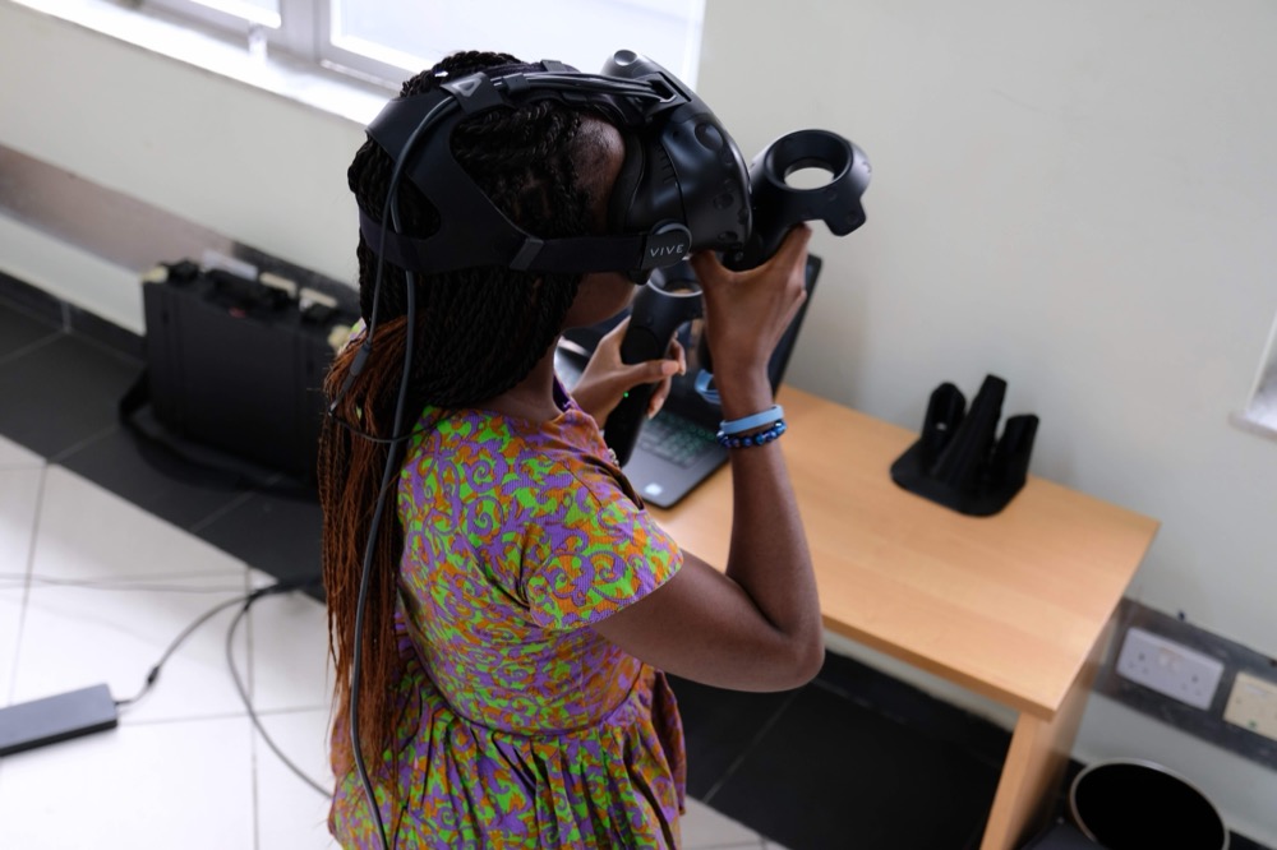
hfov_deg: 47.4
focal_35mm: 41
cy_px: 425
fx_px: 1454
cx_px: 638
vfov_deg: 32.6
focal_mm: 27.4
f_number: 2.8
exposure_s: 1/60
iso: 500
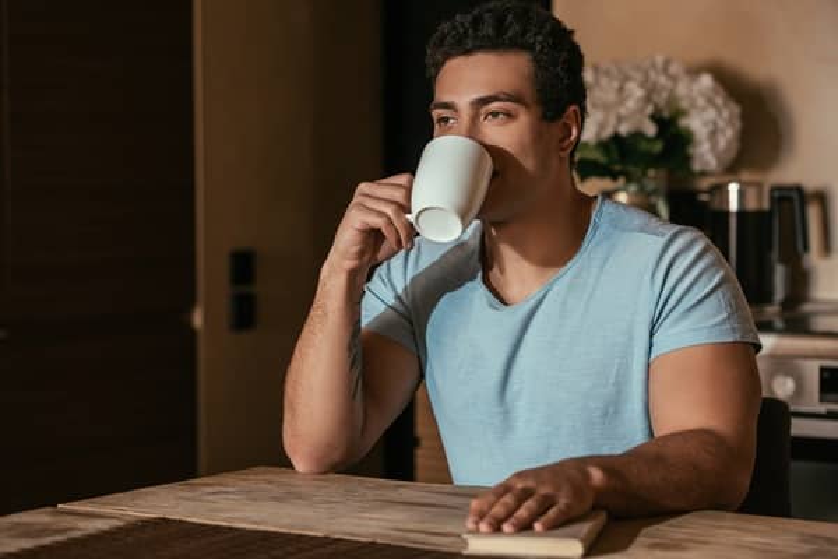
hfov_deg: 20.4
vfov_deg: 13.7
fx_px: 2328
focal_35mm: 100
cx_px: 419
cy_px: 280
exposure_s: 1/200
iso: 200
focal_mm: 100
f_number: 3.5
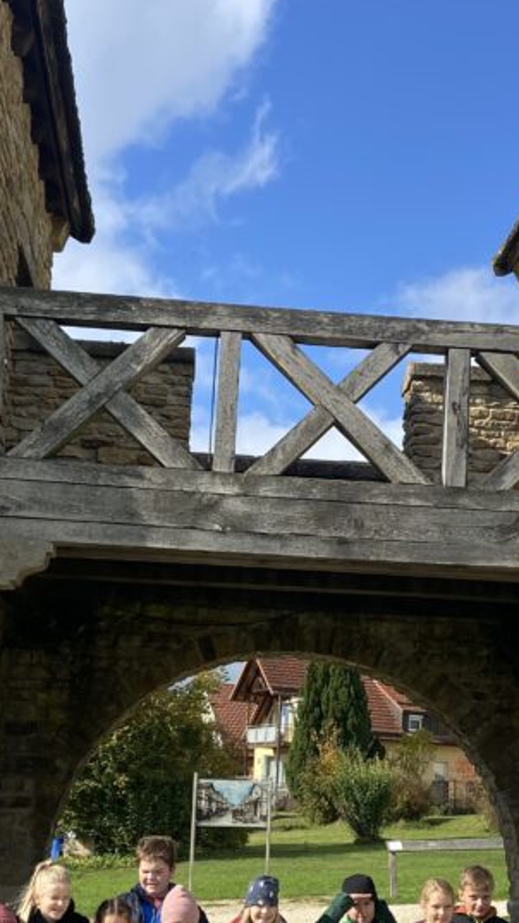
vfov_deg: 38.2
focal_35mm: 54
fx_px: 1321
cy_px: 595
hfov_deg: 22.2
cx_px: 290
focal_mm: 4.25
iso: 32
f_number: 1.8
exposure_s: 1/1866
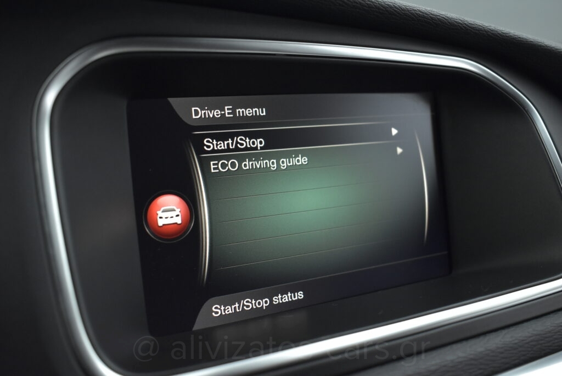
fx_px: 586
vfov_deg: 35.5
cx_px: 281
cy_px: 188
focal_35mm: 38
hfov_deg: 51.3
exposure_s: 1/125
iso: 1600
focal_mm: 25
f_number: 4
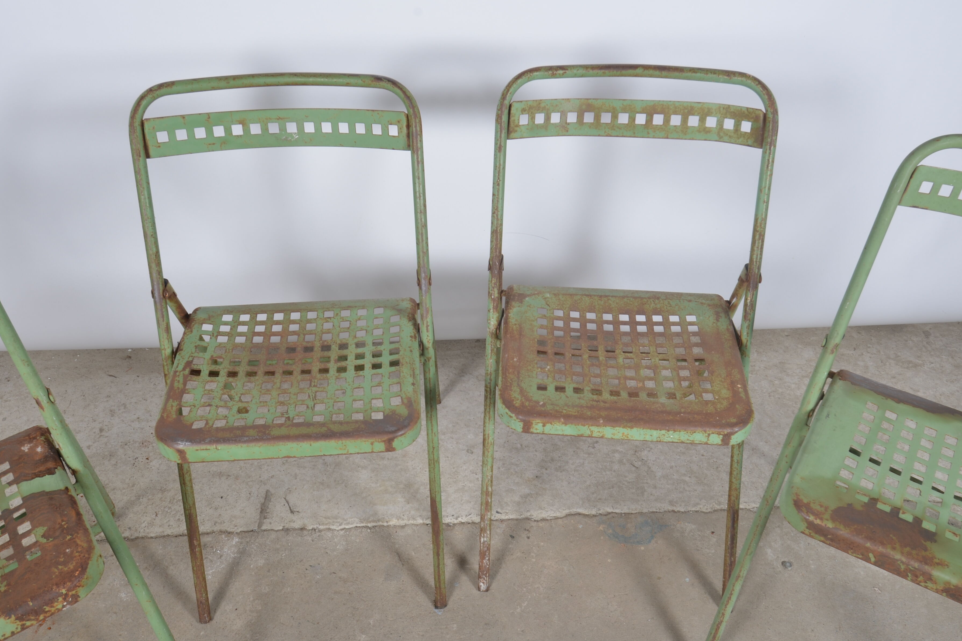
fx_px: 828
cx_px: 472
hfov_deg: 60.3
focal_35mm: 31
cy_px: 327
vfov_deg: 42.3
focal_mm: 20
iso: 100
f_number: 11
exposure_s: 1/125
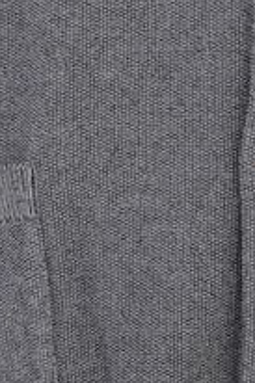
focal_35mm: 336
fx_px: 3576
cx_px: 272
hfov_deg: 4.1
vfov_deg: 6.1
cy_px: -61
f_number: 9
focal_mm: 54
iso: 1250
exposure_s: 1/30
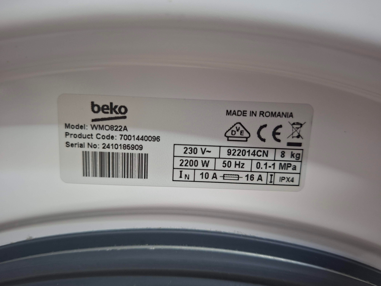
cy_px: 143
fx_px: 253
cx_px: 190
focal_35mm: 23
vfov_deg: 58.9
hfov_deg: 73.9
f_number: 1.8
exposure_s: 1/25
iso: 400
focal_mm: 5.54
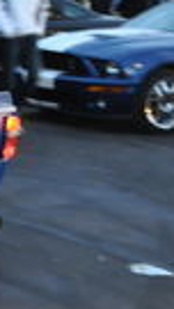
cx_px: -364
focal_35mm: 149
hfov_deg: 7.2
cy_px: 177
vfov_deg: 14.4
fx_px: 1221
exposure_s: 1/30
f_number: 2.8
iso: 1000
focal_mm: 20
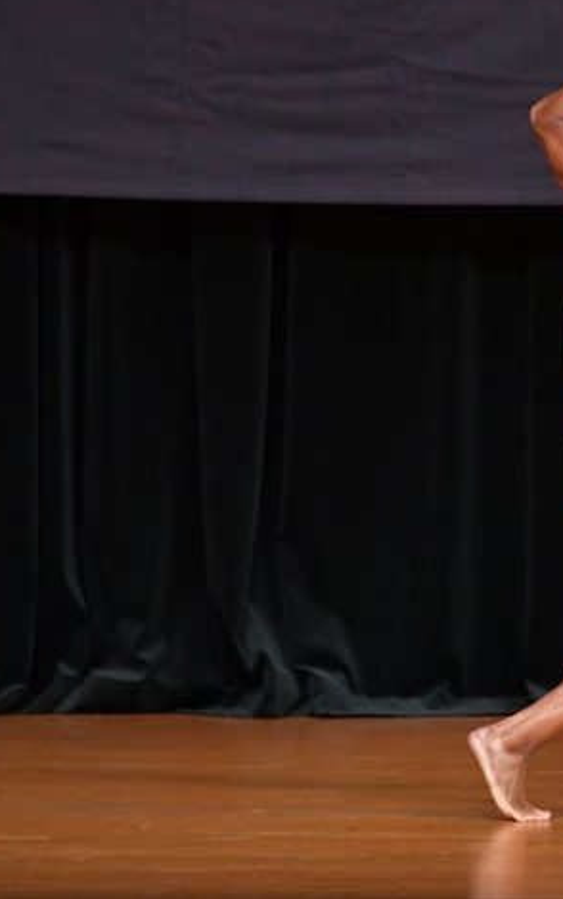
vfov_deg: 4.2
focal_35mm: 504
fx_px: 12365
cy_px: 407
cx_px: 658
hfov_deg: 2.6
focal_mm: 200
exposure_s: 1/400
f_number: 5.6
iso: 4000
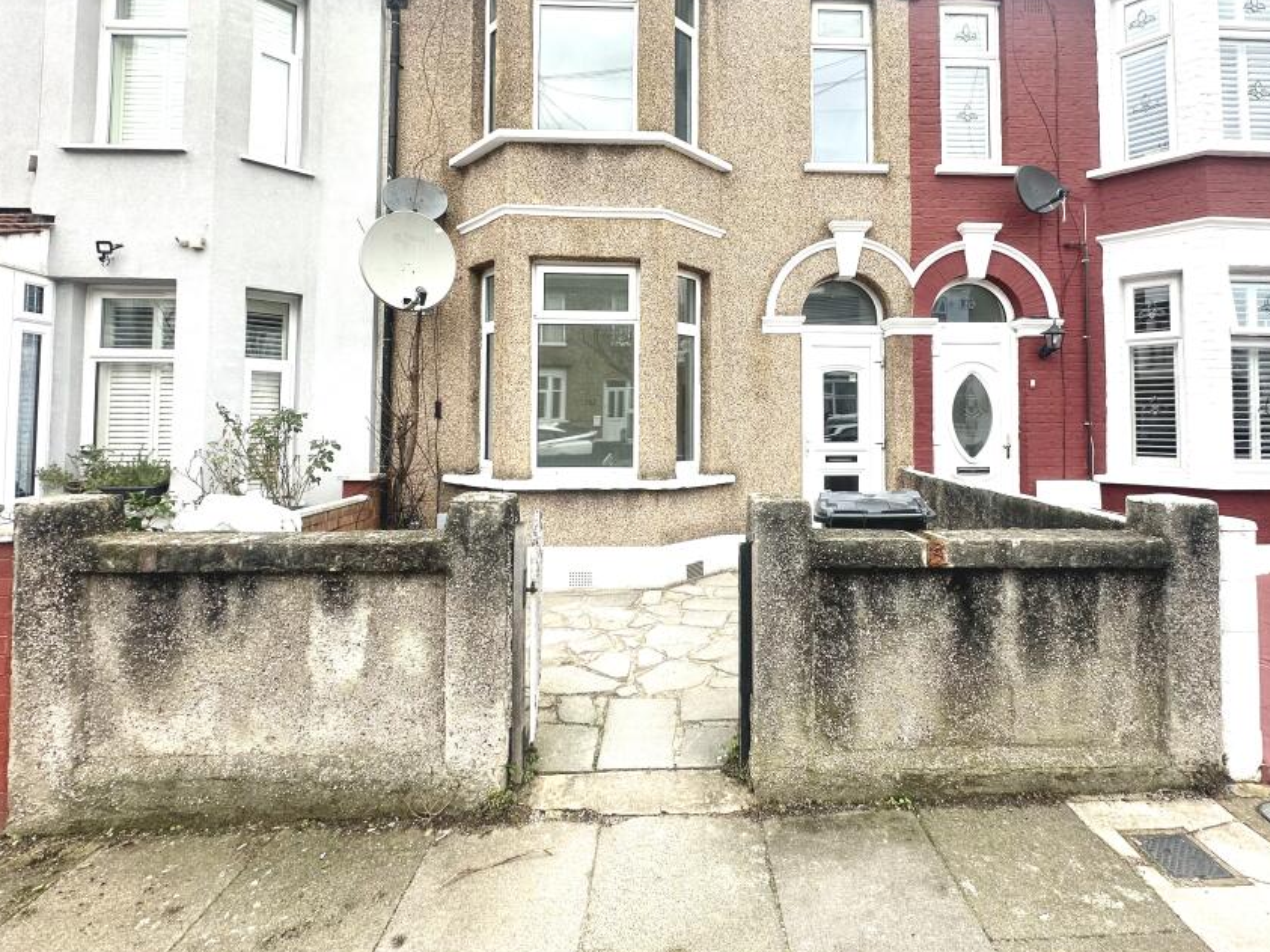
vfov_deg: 74.1
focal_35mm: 17
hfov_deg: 90.8
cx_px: 688
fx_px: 624
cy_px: 395
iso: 40
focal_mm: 2.22
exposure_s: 1/201
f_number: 2.2
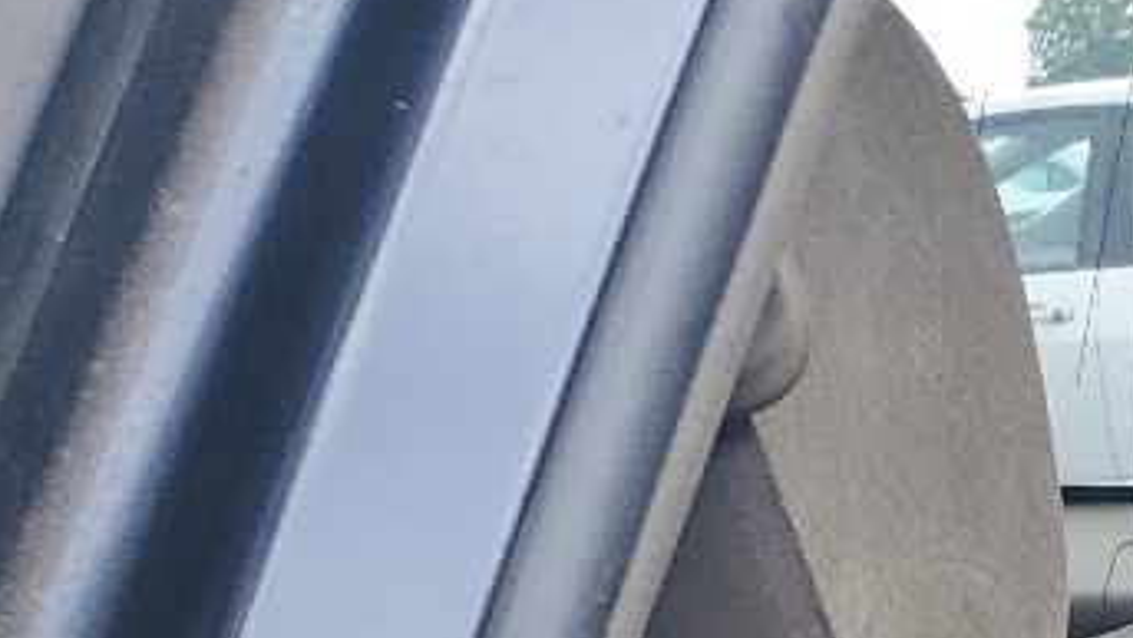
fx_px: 3966
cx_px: 2474
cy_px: 1749
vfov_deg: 8.1
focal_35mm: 132
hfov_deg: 13.3
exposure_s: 1/222
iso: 50
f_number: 1.5
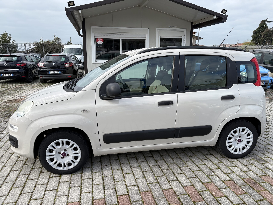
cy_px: 102
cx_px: 136
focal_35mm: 26
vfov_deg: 53.1
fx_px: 205
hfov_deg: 67.3
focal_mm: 5.96
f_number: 1.6
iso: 50
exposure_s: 1/1451
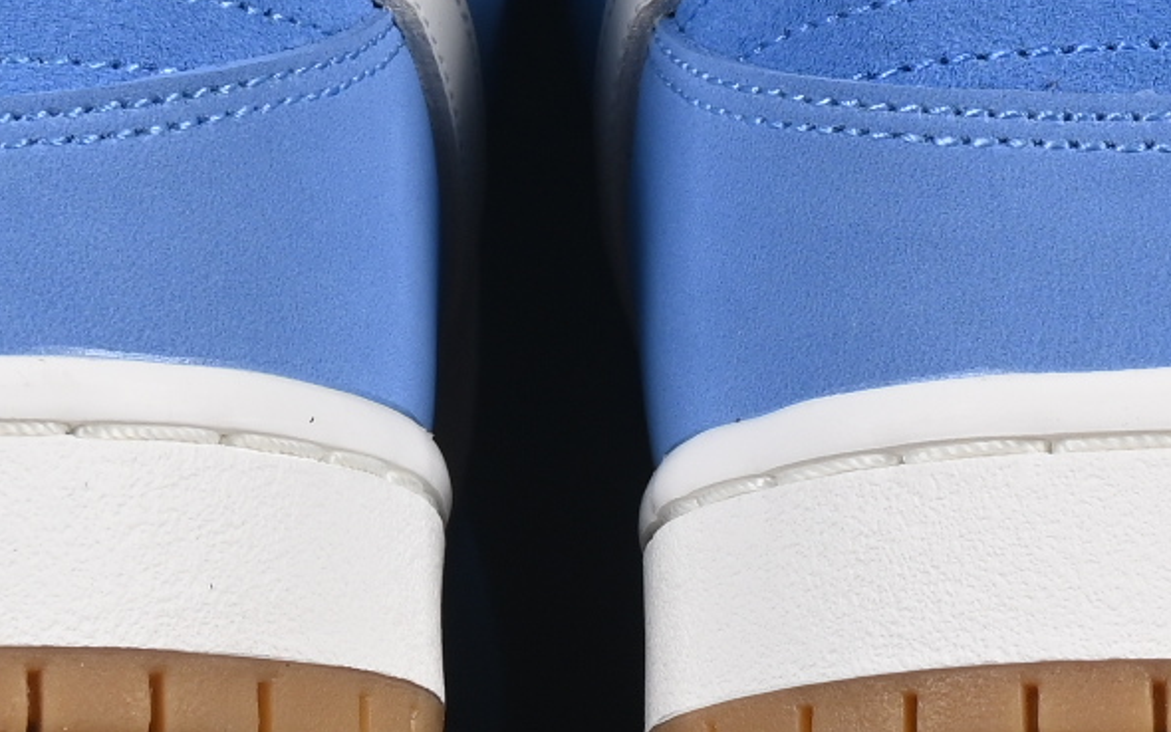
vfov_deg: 3.8
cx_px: 633
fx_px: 11044
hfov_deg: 6.1
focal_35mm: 346
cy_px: -345
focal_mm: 48
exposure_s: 1/80
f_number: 8
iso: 160
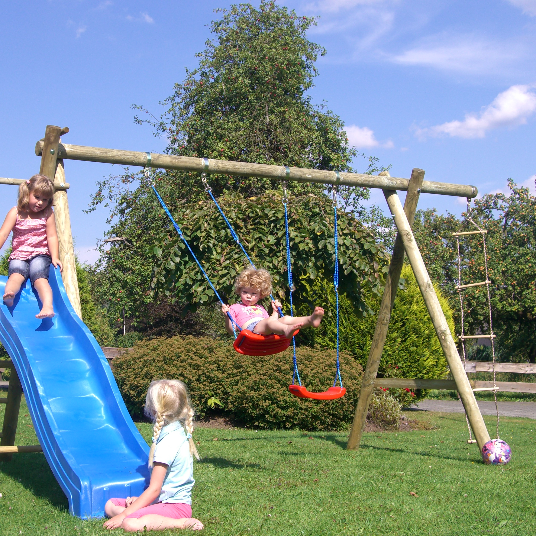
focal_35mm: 59
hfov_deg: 29.0
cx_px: 208
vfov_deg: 29.1
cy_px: 275
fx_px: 1034
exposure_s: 1/200
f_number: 6.2
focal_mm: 9.6
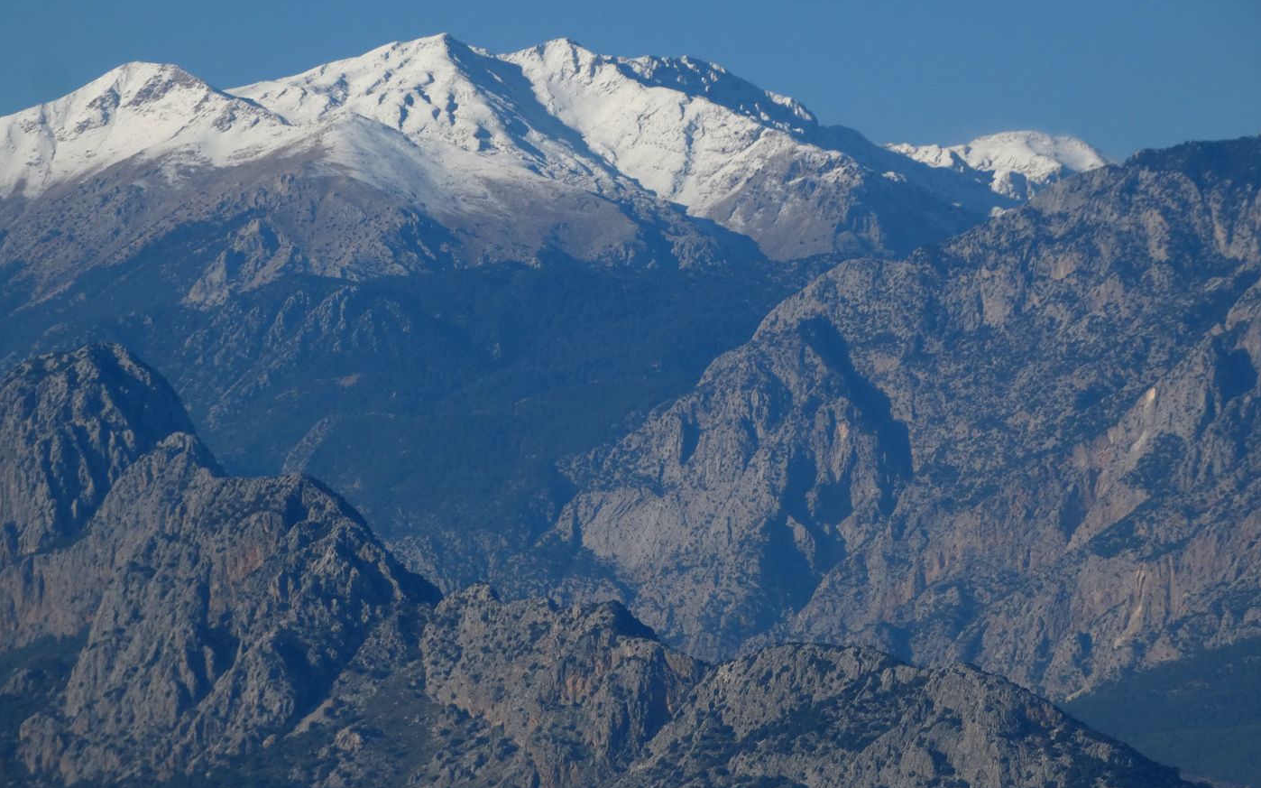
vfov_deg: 4.2
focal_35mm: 309
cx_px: 630
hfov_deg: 6.8
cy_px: 441
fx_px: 10617
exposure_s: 1/1000
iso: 80
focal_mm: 52.2
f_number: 5.5
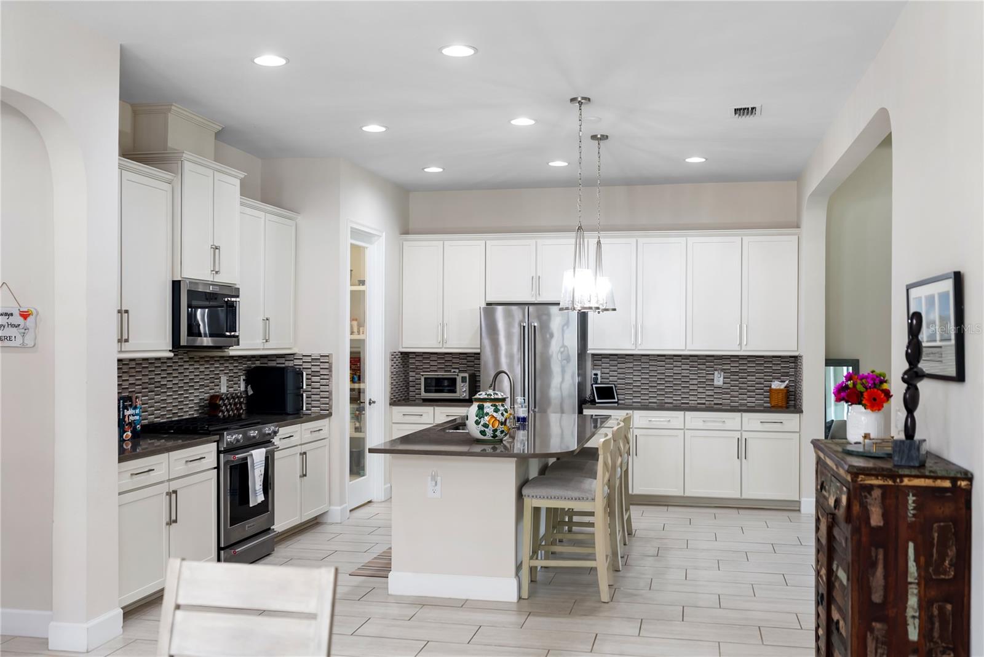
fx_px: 957
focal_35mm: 35
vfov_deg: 37.9
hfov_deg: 54.4
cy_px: 328
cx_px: 492
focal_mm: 35
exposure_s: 1/15
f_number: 2.8
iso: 125
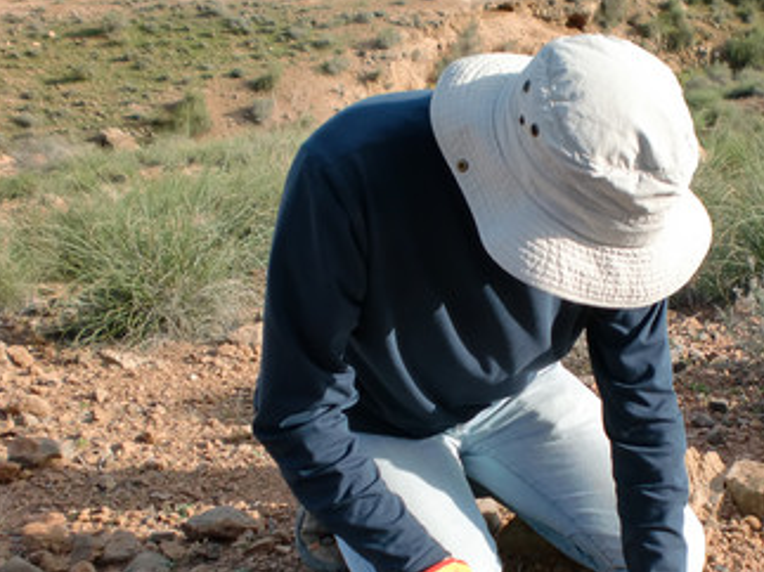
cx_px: 569
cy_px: 416
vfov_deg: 26.3
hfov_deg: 34.3
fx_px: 1213
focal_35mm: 55
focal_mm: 6.3
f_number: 3.1
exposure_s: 1/500
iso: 64
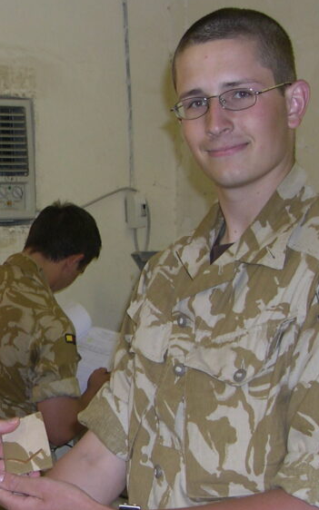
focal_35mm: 86
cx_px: -95
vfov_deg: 24.0
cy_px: 324
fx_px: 1197
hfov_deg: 14.5
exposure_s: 1/60
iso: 100
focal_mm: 8
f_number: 2.8
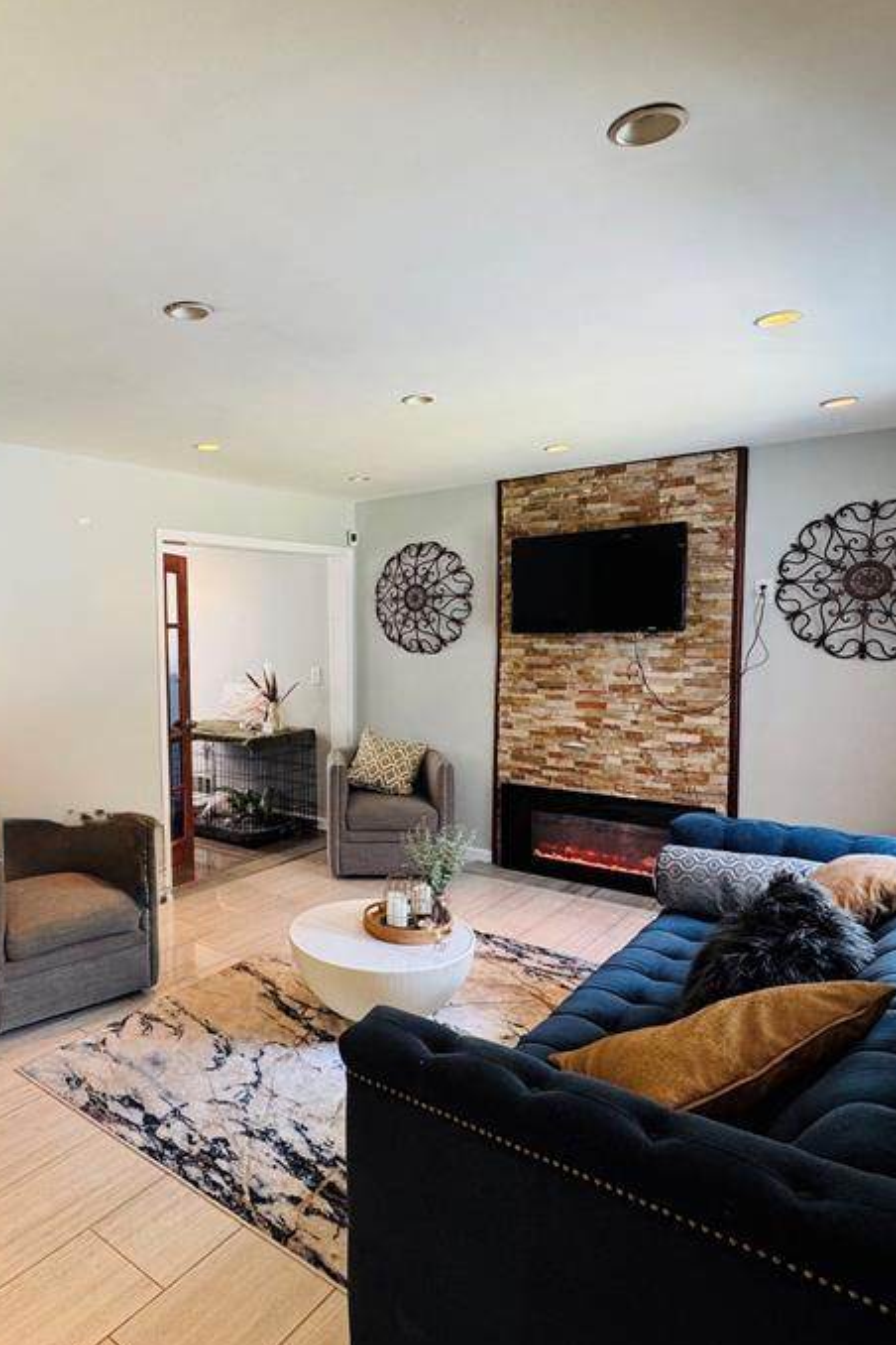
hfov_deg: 55.4
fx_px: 821
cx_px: 262
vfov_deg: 78.6
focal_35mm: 22
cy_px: 690
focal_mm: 2.22
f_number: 2.2
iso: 160
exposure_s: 1/60
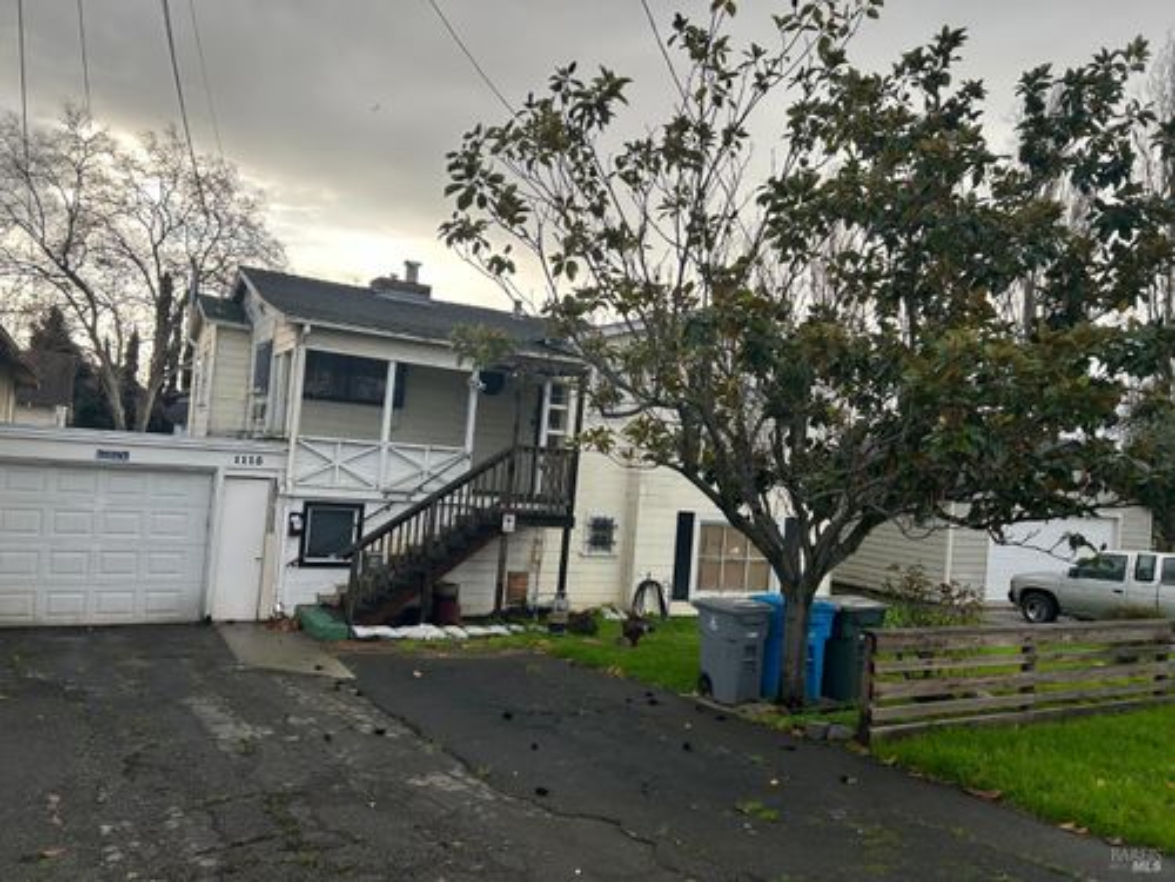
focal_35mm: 26
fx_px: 883
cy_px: 441
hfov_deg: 67.3
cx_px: 588
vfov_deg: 53.1
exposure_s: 1/1311
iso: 50
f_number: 1.5
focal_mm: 5.7
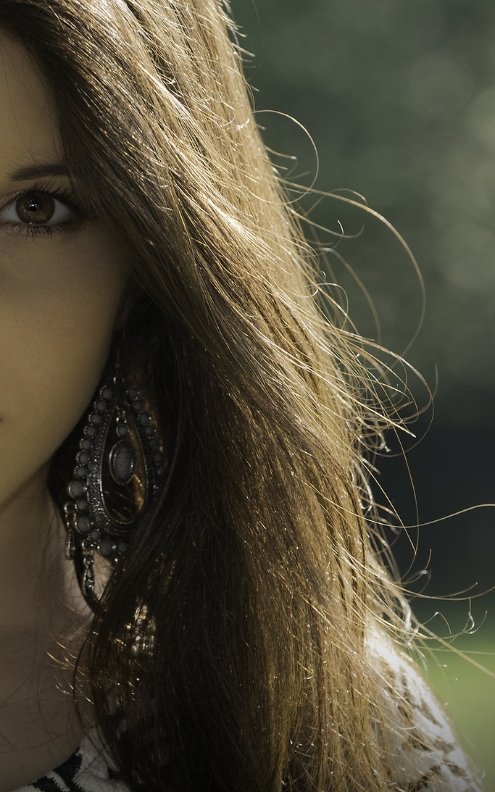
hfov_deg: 3.4
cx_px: 2
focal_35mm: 387
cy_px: 237
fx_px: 8354
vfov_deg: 5.4
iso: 200
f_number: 5.6
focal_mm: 115
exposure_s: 1/80
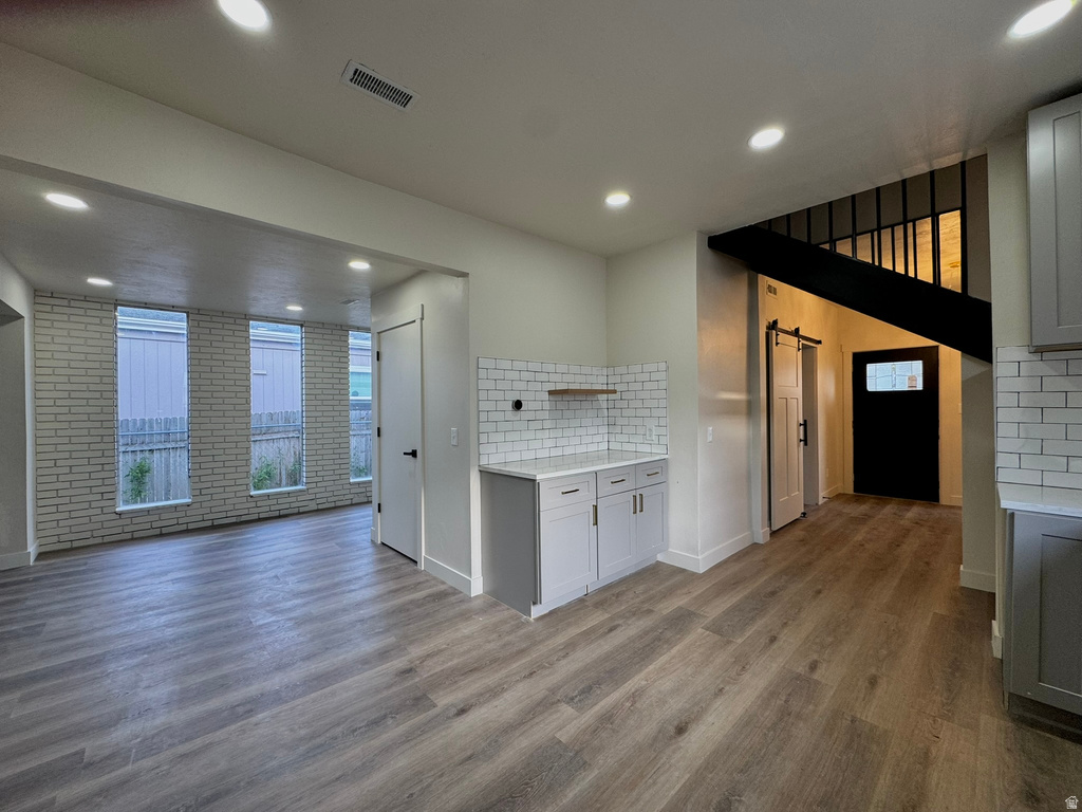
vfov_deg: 85.7
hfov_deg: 102.1
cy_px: 406
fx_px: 438
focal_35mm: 14
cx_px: 541
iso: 100
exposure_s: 1/120
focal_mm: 2.22
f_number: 2.2
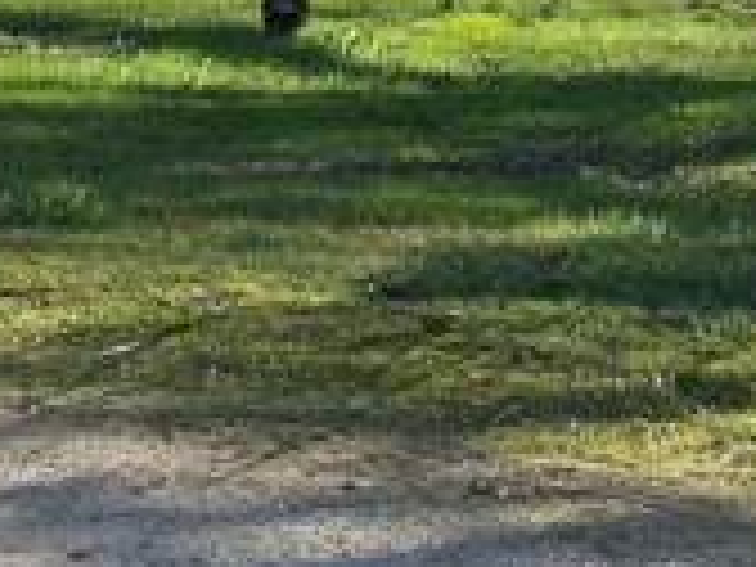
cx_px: 1040
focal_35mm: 99
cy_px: -270
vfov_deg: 14.0
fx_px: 2162
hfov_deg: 18.2
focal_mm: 4.25
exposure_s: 1/1318
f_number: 1.8
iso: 32
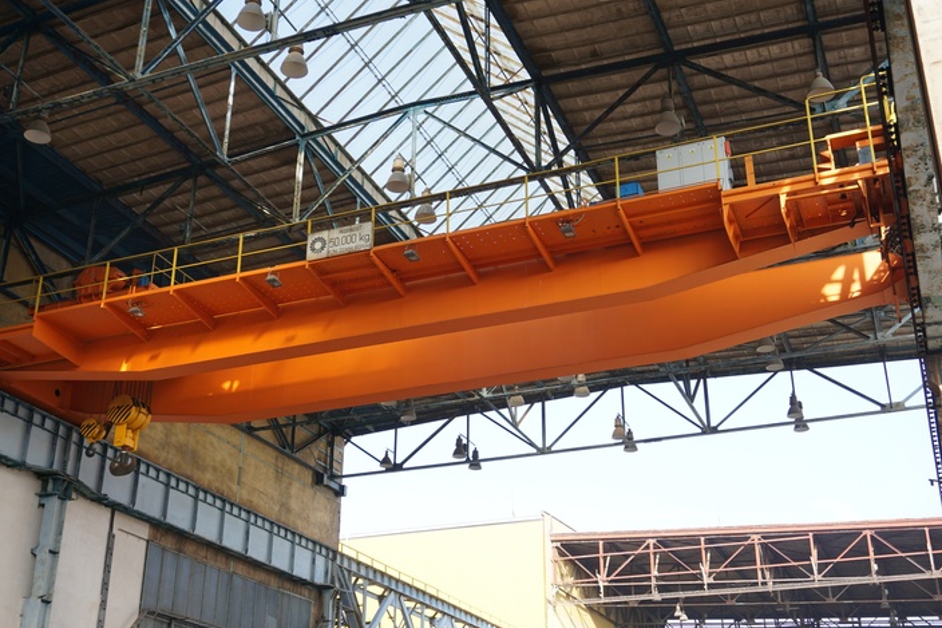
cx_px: 471
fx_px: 1164
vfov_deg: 30.2
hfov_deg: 44.0
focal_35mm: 45
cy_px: 317
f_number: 6.3
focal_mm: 29
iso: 100
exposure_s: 1/80
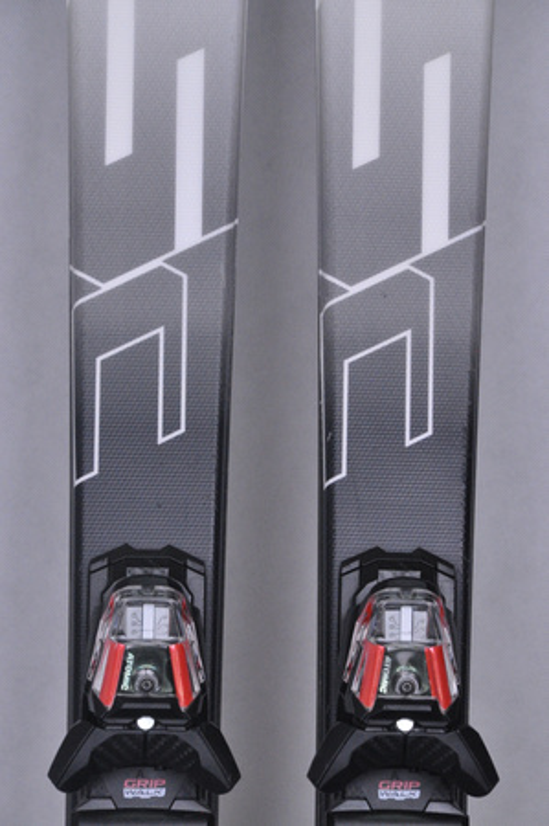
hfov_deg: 8.7
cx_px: 274
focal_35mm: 158
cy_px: 413
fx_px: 3611
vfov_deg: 13.1
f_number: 9.5
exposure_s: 1/125
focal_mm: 105
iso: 3200
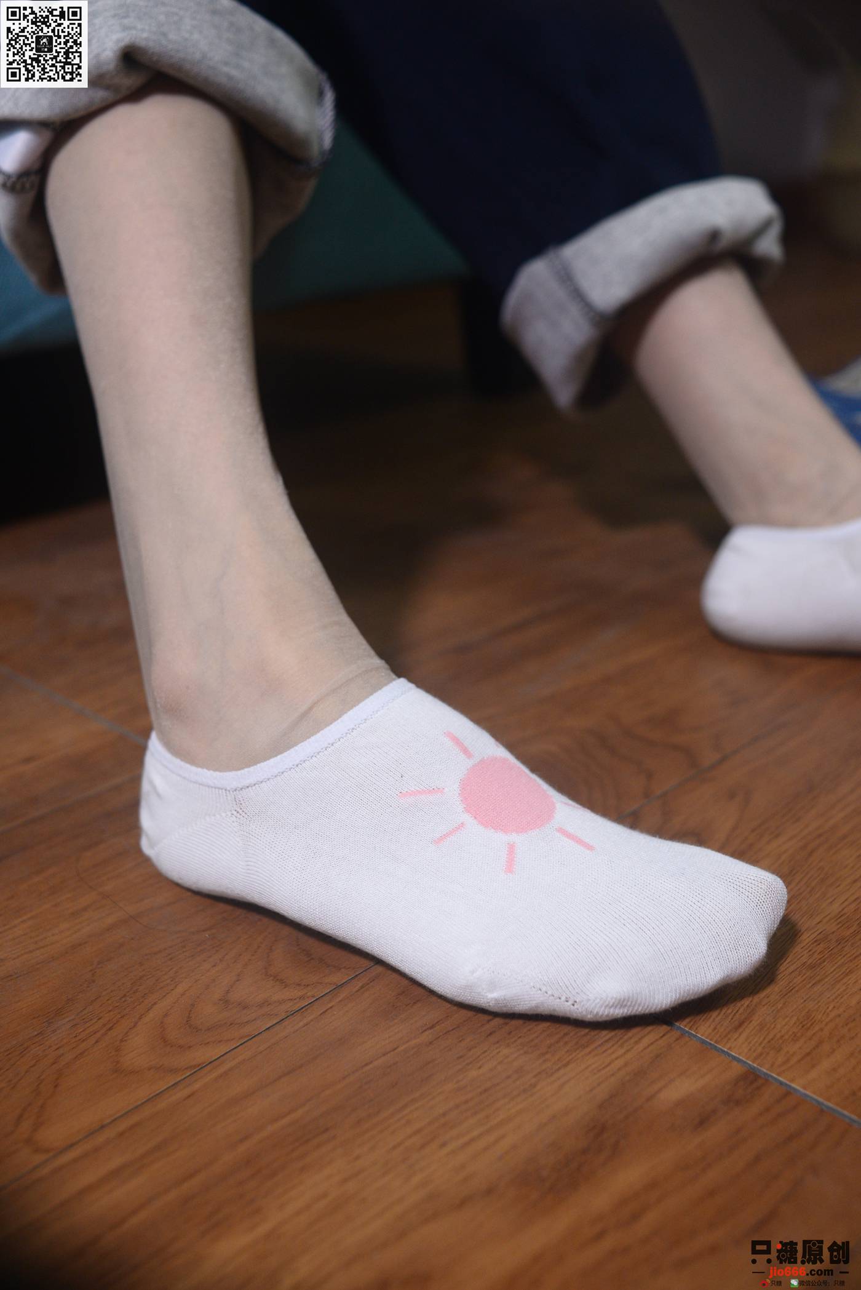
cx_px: 430
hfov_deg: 37.9
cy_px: 645
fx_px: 1254
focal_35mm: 35
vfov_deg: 54.4
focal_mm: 35
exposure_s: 1/250
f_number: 5
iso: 1250
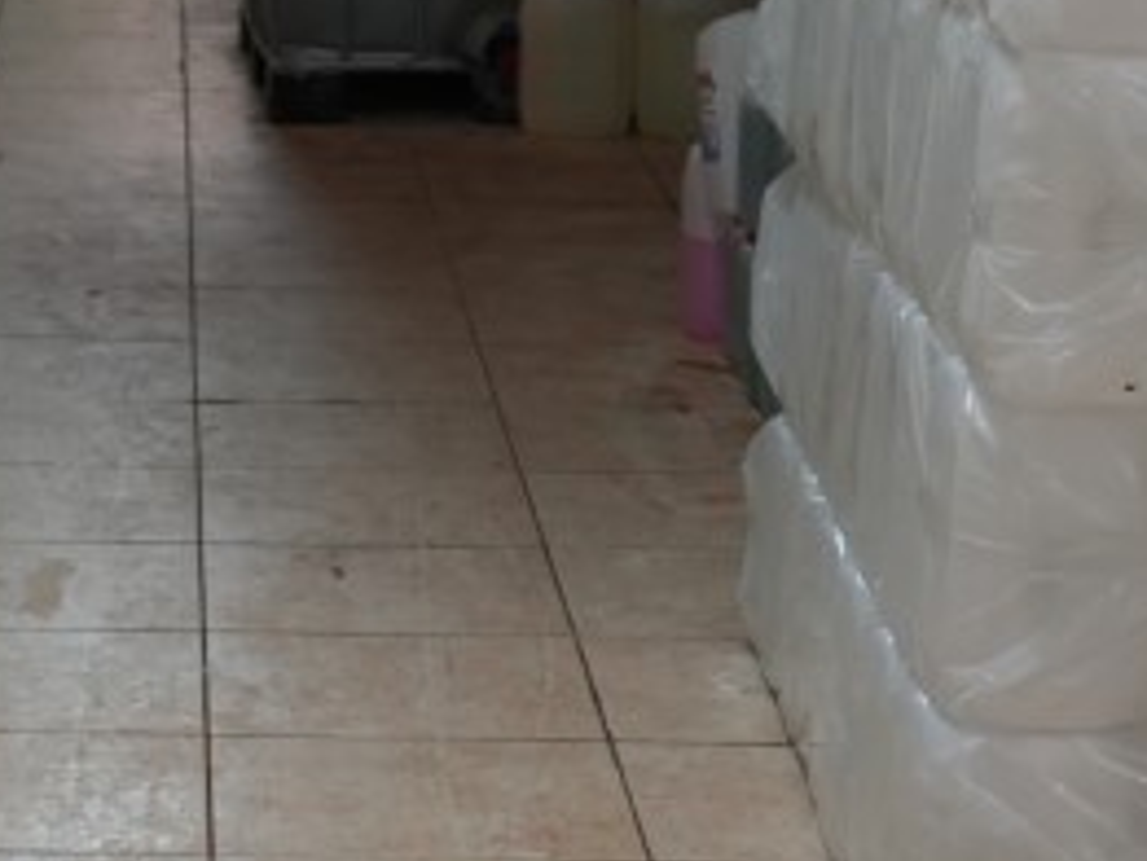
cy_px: 226
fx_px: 4442
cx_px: -26
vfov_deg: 11.1
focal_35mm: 134
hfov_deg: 14.5
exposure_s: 1/160
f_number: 4
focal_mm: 35
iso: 1250
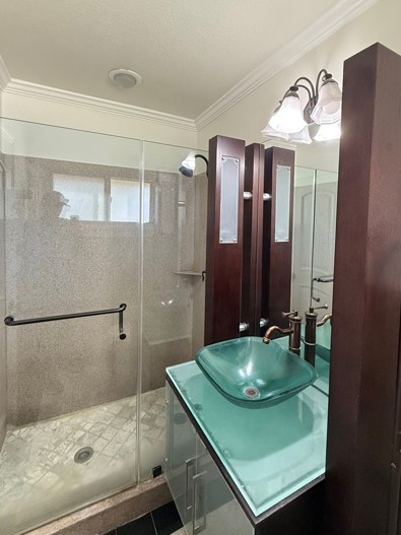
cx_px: 211
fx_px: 263
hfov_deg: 74.6
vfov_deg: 90.6
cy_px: 233
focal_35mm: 17
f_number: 2.2
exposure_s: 1/120
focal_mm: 2.22
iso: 640
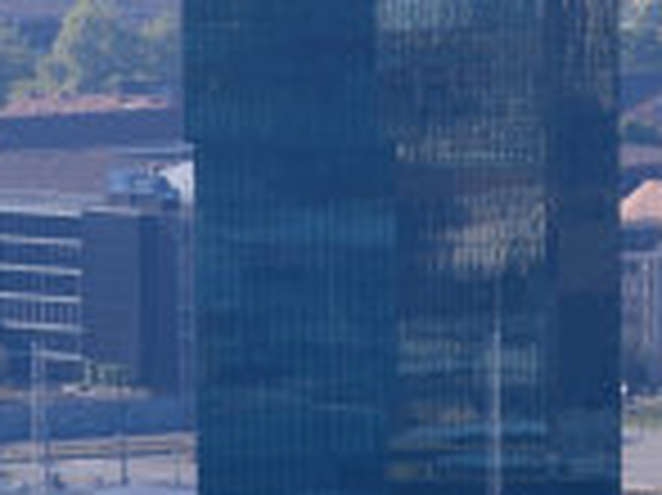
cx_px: 428
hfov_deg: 2.5
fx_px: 15344
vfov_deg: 1.8
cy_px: 38
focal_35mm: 803
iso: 100
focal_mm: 200
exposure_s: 1/400
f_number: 5.6
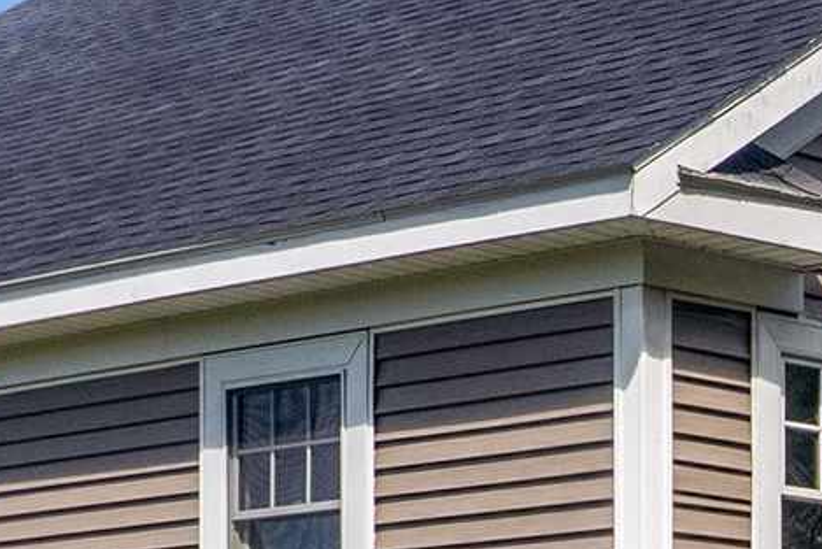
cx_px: 1129
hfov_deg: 13.6
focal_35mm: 144
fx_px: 3289
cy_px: 865
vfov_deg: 9.2
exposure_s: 1/180
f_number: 2.8
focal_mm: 8.38
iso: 120
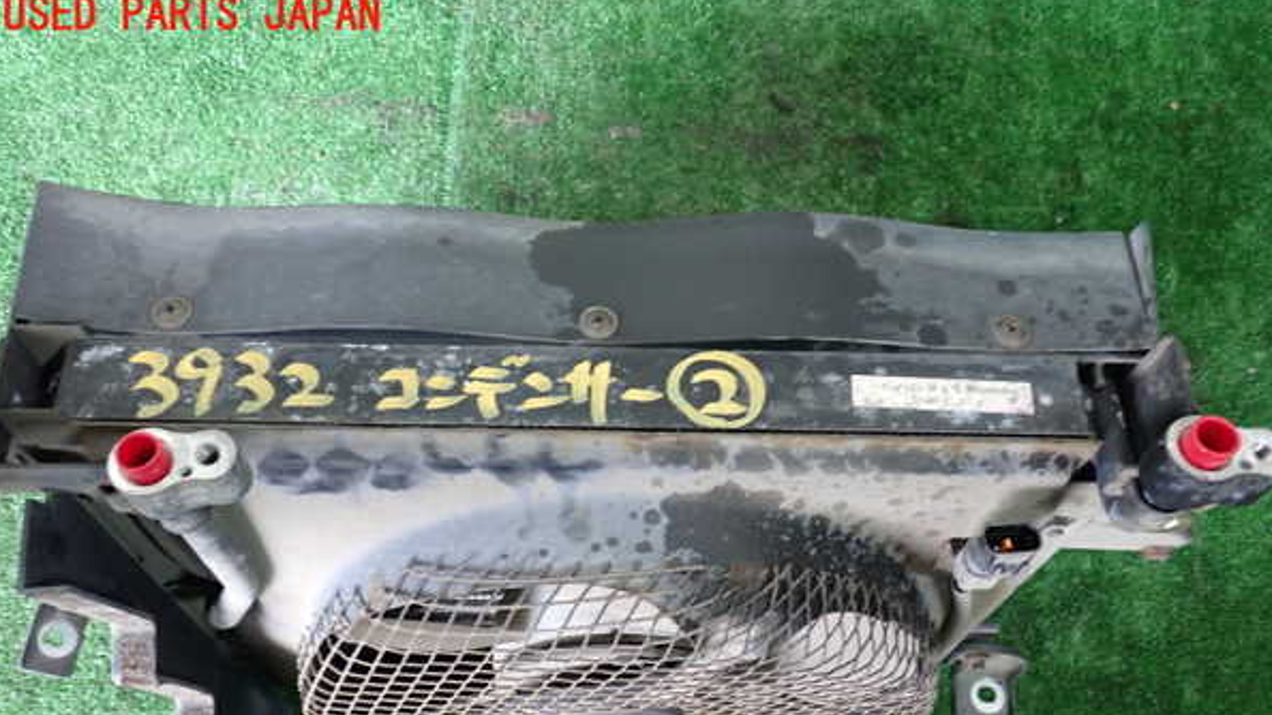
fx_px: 1113
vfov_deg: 35.3
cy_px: 471
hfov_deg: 59.5
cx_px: 634
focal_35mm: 33
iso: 500
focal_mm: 5.4
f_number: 2.3
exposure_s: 1/40
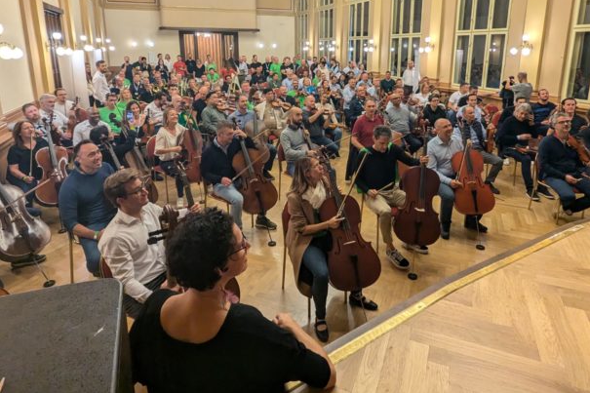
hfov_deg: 78.5
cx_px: 311
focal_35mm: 22
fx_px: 360
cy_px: 126
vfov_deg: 55.8
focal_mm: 2.35
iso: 83
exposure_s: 1/37
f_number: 2.2
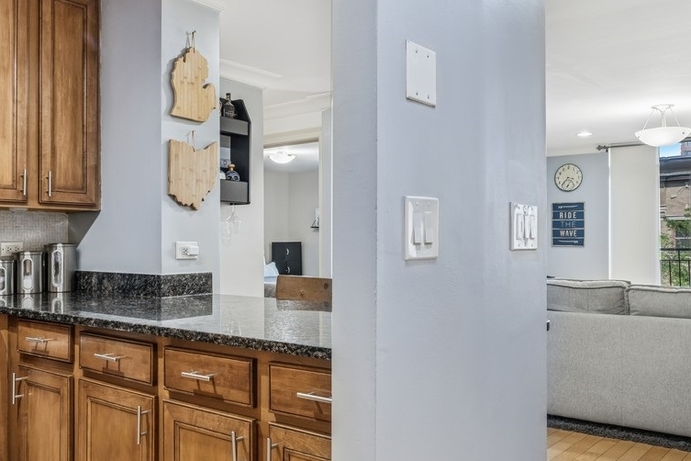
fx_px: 653
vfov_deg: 38.8
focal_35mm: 34
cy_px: 256
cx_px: 298
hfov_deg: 55.6
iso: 320
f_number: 8
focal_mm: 16
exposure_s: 1/6
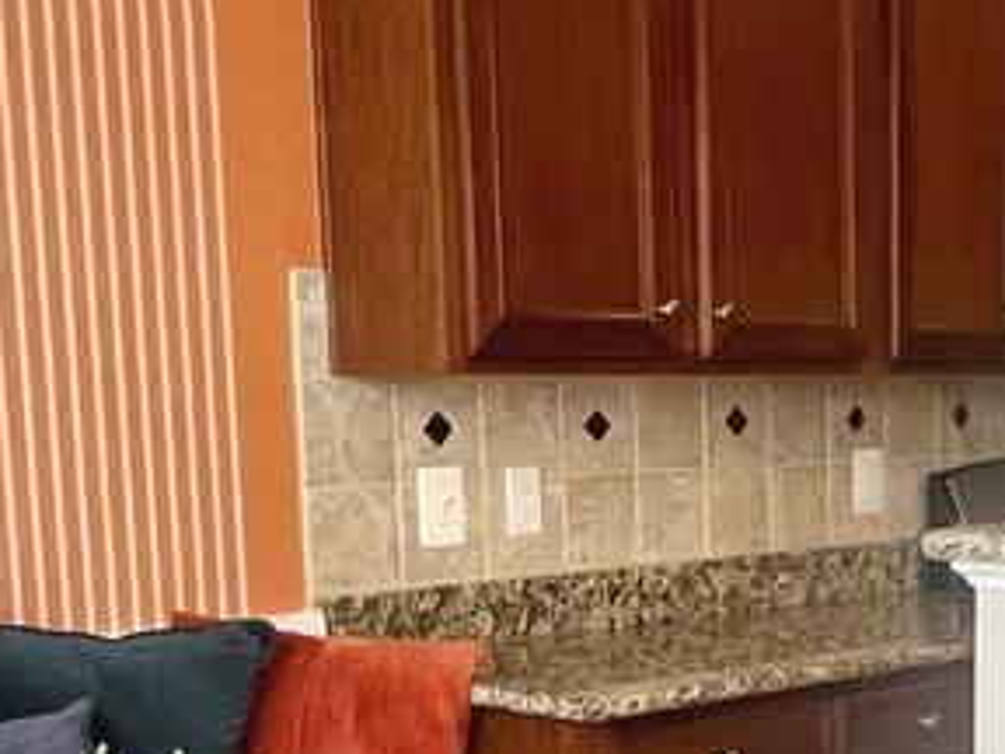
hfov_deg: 28.6
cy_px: 705
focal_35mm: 65
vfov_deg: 22.0
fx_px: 1887
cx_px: 918
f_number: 1.8
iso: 200
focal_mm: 1.57
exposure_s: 1/120
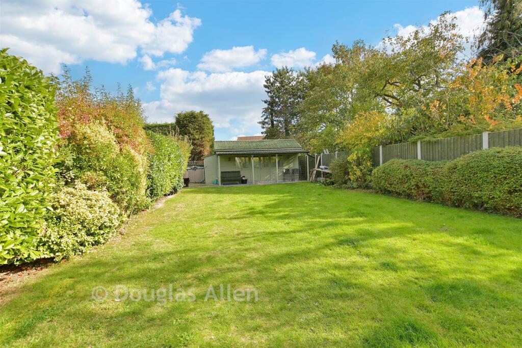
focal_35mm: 15
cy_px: 174
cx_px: 261
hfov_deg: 100.4
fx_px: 218
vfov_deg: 77.3
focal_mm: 10
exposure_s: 1/160
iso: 100
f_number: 8
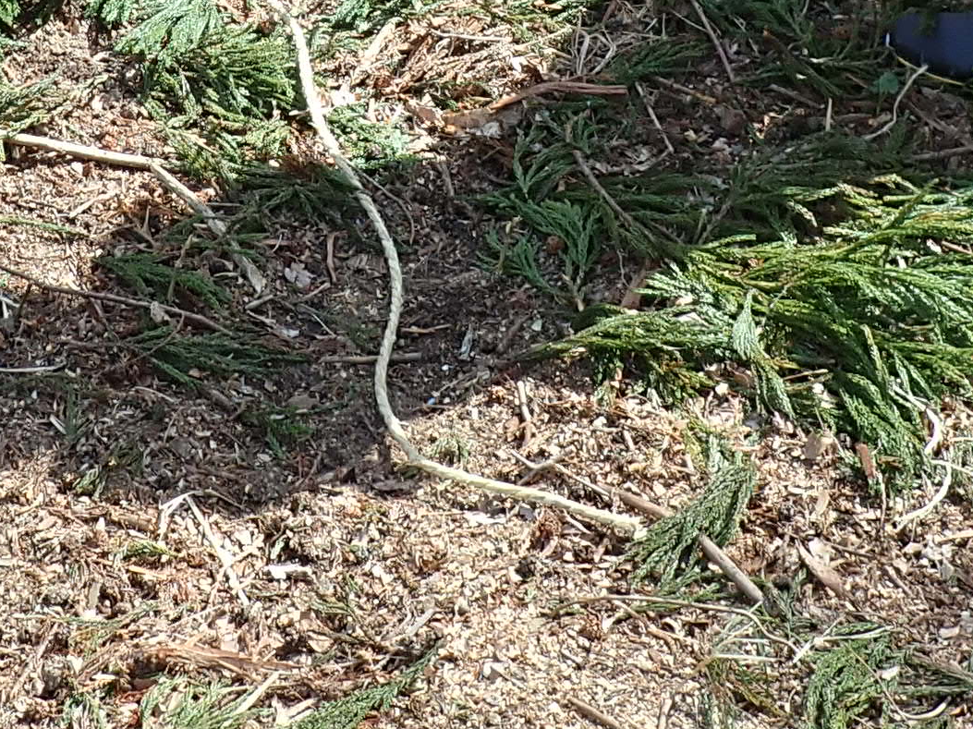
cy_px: -176
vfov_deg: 15.0
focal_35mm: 95
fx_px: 2669
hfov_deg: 20.5
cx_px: 232
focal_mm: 4.5
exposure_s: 1/320
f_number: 2.8
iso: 100
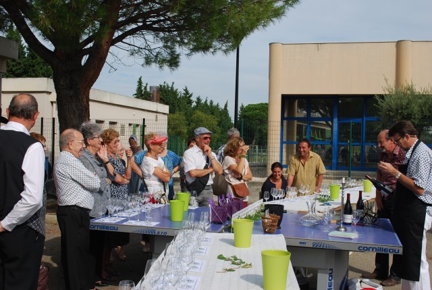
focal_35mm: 42
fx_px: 505
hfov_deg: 46.3
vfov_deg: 32.0
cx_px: 216
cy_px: 145
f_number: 8
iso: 100
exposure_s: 1/250
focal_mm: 28
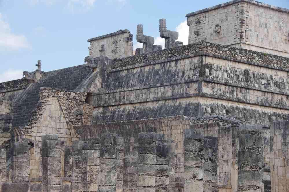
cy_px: 96
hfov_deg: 24.6
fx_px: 662
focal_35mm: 82
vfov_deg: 16.6
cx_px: 144
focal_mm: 55
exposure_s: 1/100
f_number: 9
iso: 200
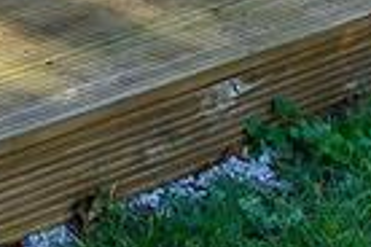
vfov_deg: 8.7
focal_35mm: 111
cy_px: -622
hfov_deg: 16.3
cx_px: -234
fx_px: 1144
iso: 160
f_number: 6.3
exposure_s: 1/100
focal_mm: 10
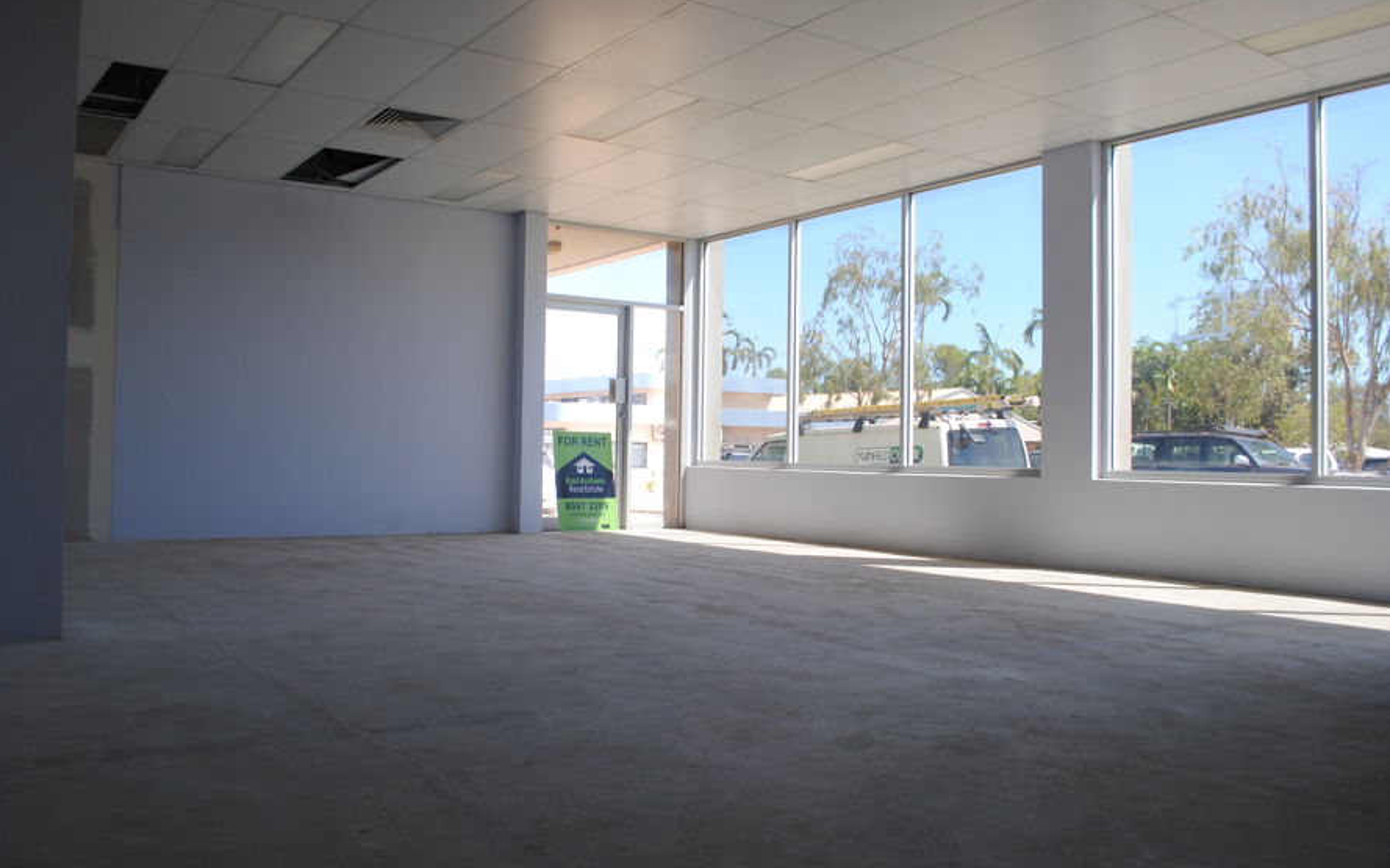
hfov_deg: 61.3
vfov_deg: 40.6
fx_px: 1174
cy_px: 425
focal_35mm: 31
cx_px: 690
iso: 200
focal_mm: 20
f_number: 5.6
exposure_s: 1/125
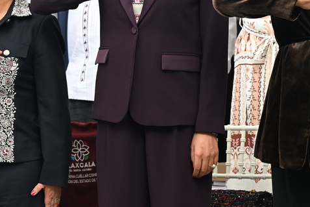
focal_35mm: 271
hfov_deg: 7.6
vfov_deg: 5.1
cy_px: 21
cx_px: 97
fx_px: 2334
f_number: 5.6
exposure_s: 1/250
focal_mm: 120
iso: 800
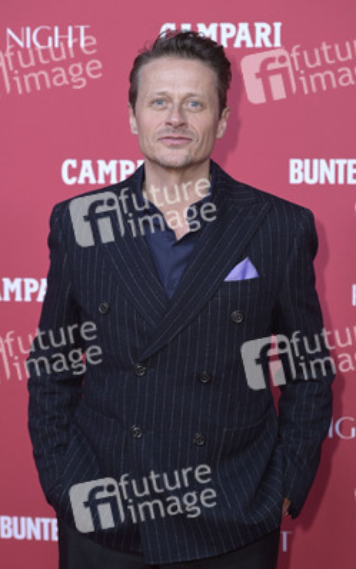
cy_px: 284
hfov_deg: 15.6
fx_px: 1303
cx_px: 184
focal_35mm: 84
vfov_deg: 24.6
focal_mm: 82
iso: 1600
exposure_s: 1/400
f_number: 5
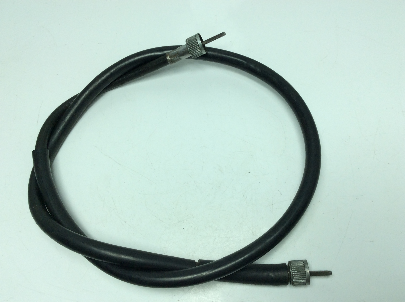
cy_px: 151
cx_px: 202
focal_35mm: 32
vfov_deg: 44.1
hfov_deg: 56.9
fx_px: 374
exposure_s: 1/583
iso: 32
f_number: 2.4
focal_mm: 3.3
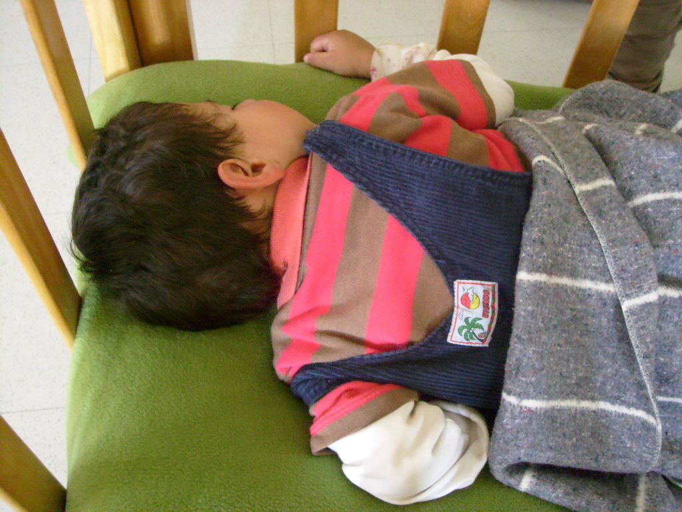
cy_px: 256
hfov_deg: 43.9
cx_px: 341
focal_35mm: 43
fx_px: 847
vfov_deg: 33.6
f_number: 3
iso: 200
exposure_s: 1/6
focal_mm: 7.2
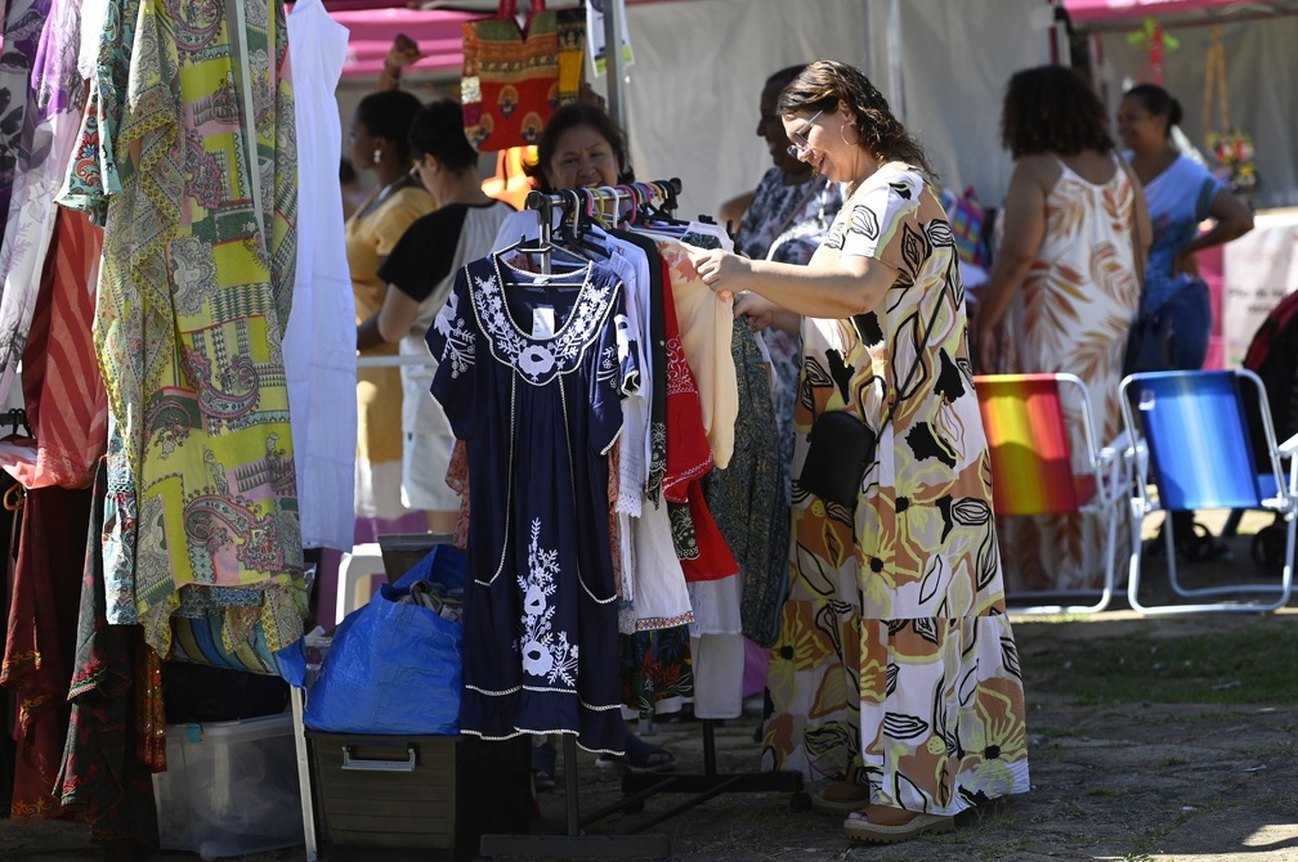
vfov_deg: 11.2
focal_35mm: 122
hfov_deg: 16.8
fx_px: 4394
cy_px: 431
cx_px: 649
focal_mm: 122
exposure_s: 1/800
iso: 200
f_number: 4
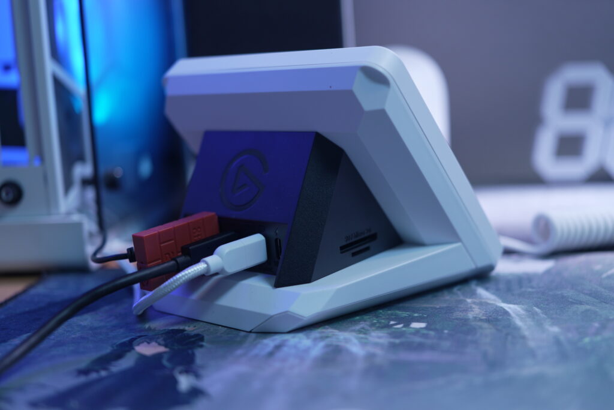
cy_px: 205
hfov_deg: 39.6
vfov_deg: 27.0
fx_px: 853
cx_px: 307
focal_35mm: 50
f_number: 2.8
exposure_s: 1/15
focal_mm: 50
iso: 250
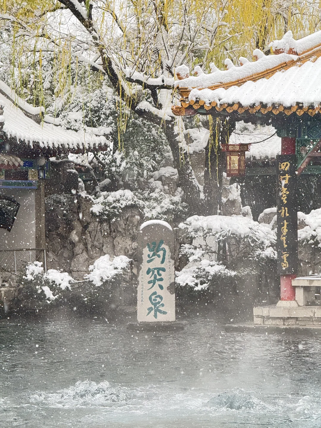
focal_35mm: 120
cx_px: 160
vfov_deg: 16.4
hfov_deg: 12.3
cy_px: 214
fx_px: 1484
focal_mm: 15.66
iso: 100
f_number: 2.8
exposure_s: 1/99
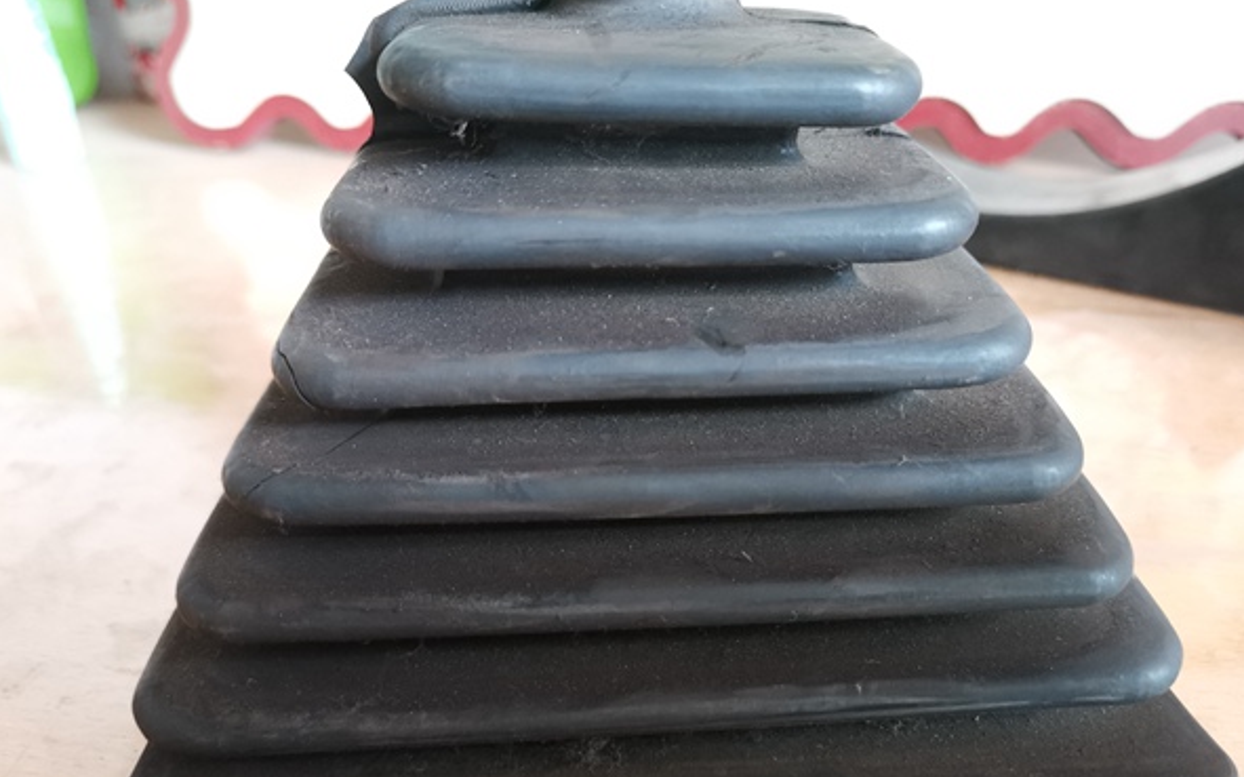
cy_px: 461
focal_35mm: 28
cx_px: 623
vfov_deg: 44.3
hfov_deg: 66.5
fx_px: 949
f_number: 1.8
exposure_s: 1/20
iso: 1600
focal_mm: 4.75
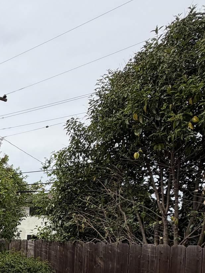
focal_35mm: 39
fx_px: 308
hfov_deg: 28.3
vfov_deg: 43.2
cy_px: 253
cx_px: -79
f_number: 2.2
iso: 20
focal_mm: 2.22
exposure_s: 1/1001
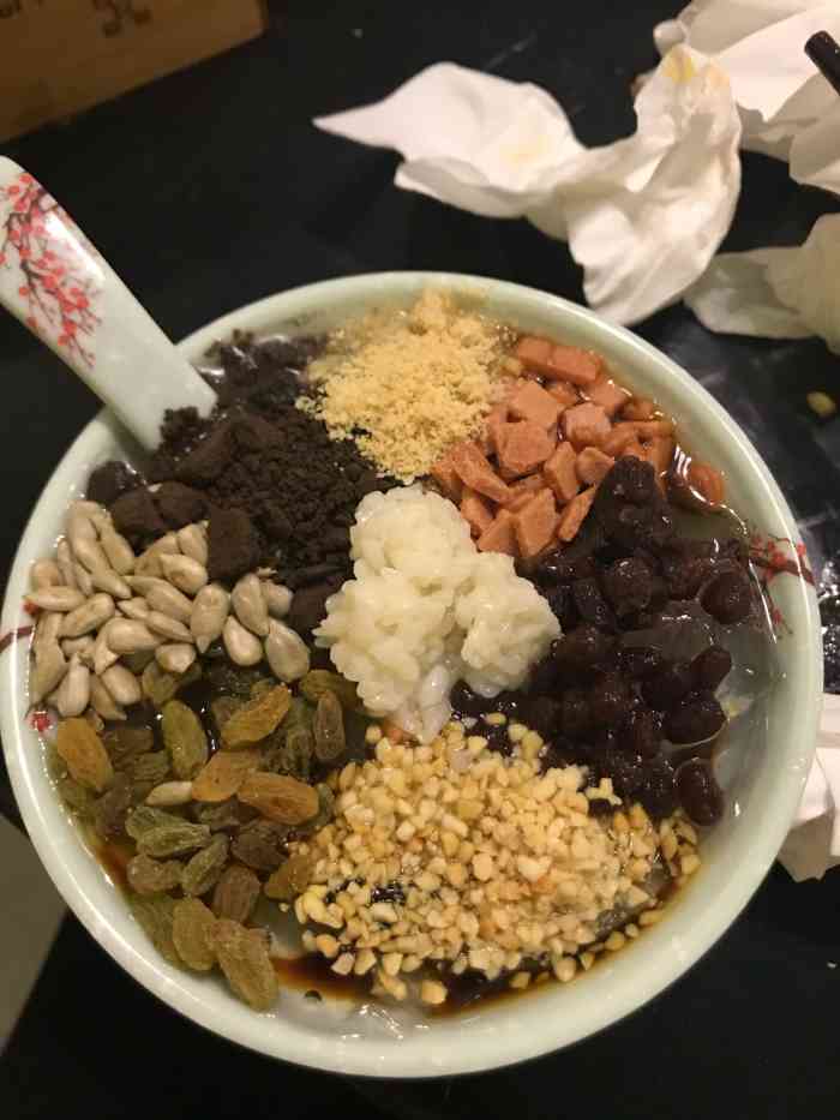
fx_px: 906
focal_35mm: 28
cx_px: 420
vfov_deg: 63.4
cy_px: 560
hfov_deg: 49.8
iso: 100
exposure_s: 1/14
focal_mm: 3.99
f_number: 1.8
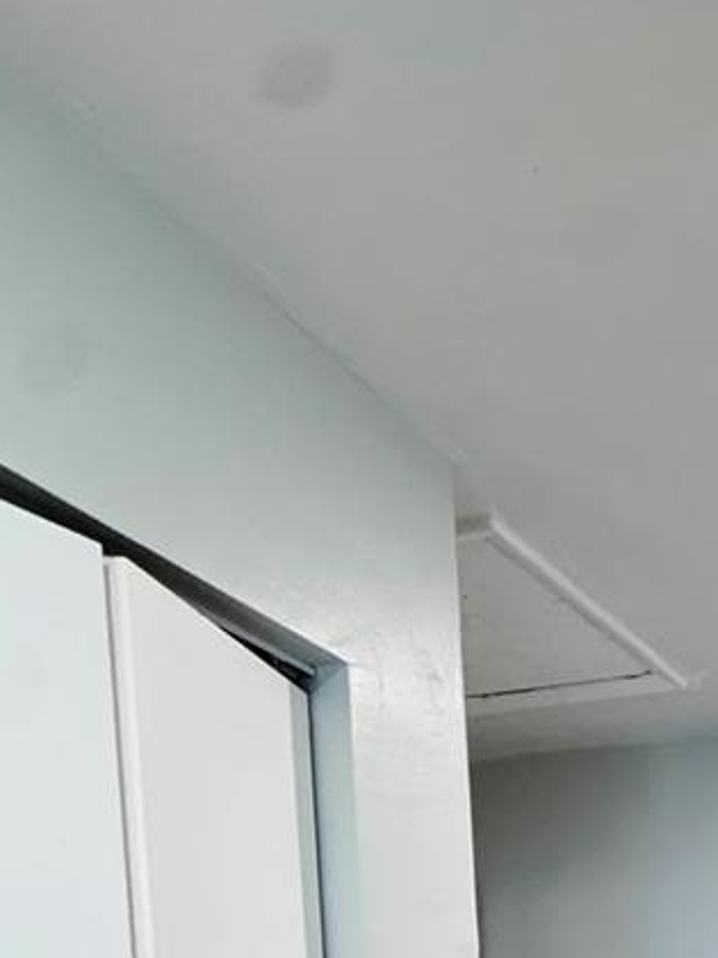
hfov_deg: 27.8
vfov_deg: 33.2
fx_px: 1106
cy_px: 1270
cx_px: 1001
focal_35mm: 40
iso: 250
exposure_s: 1/60
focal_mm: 2.22
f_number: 2.2
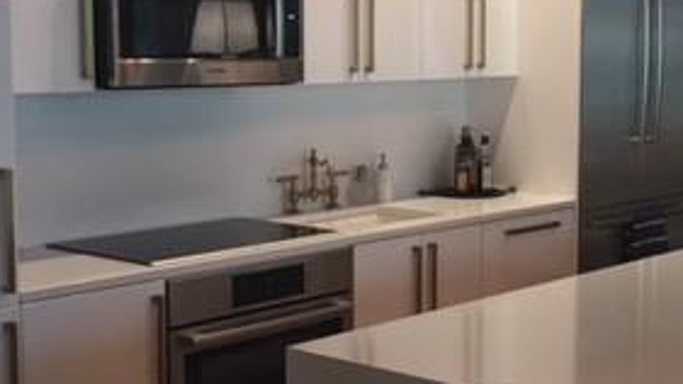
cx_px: 552
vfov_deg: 16.8
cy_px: 202
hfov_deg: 28.7
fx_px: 1304
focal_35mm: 72
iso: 40
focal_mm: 4.15
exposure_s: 1/15
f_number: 2.2
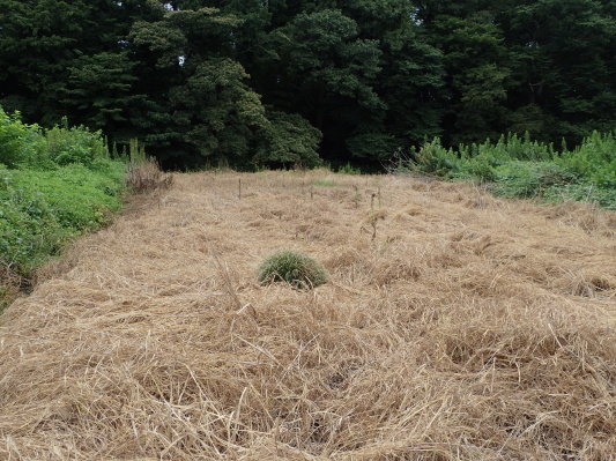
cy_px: 230
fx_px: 622
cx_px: 308
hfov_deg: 52.7
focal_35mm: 35
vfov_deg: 40.7
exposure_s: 1/320
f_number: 3.5
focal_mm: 6.42
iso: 100
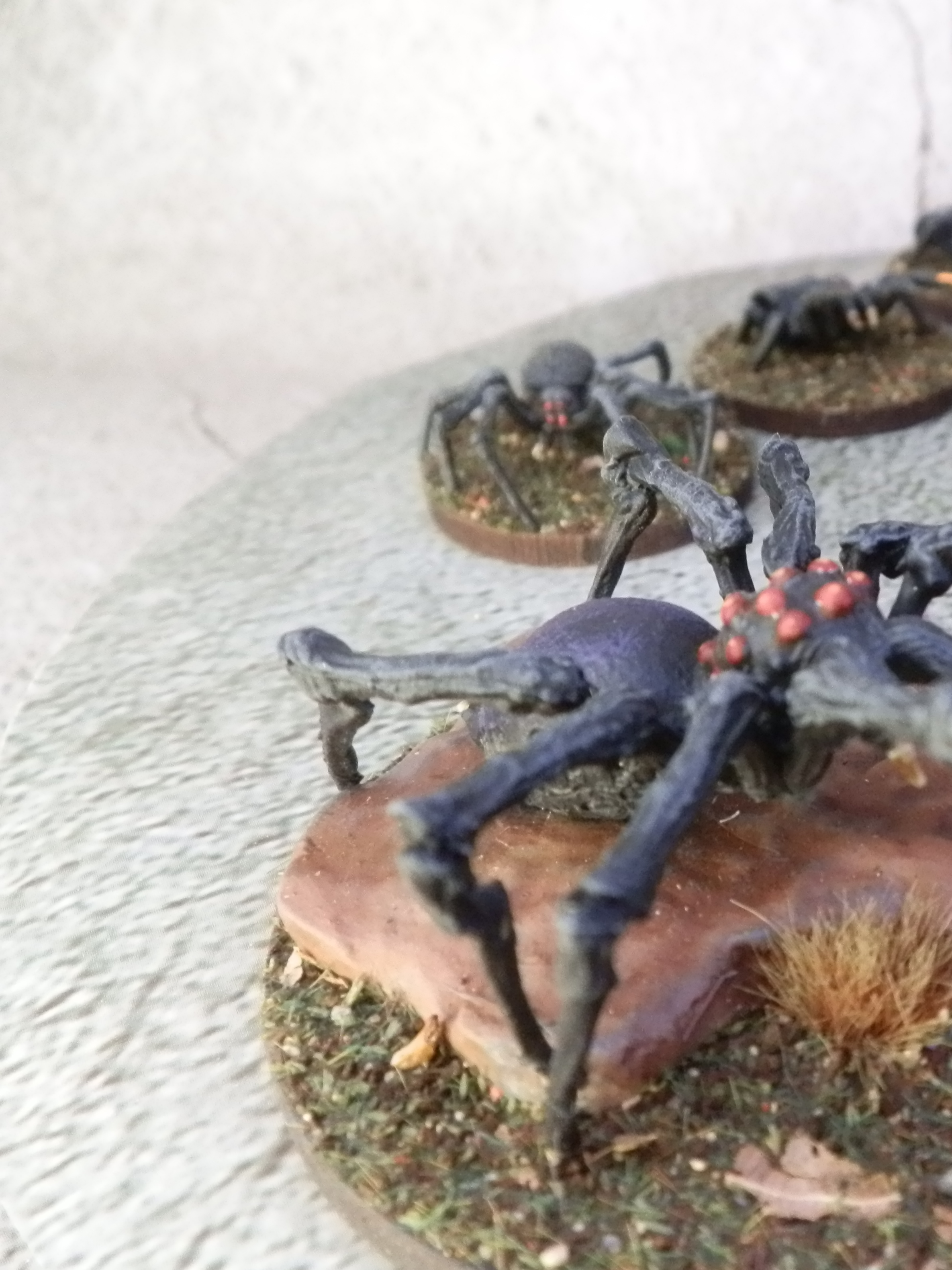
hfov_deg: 35.5
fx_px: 1393
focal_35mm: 38
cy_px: 644
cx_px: 859
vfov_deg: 49.0
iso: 400
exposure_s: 1/60
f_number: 3.1
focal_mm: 5
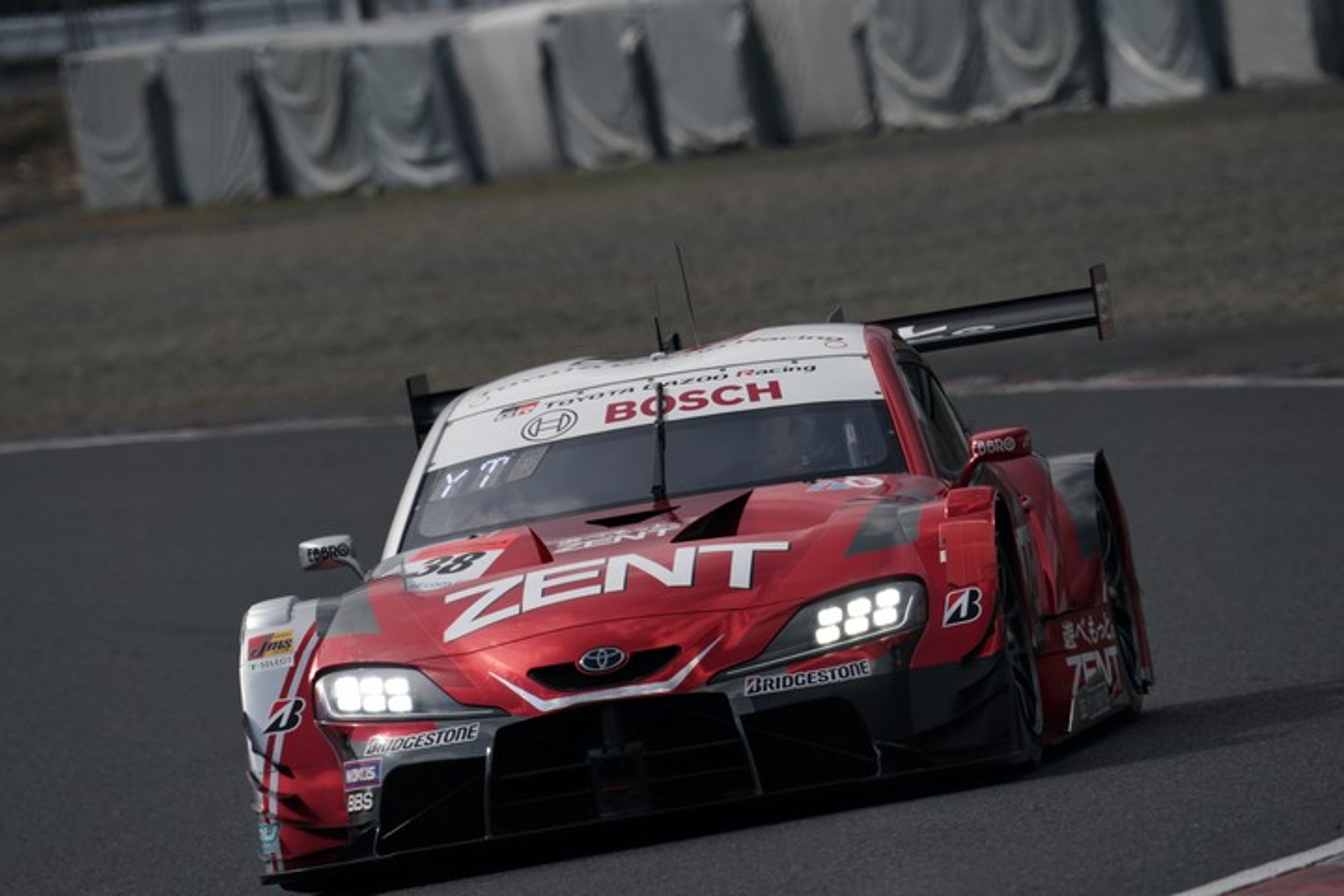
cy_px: 448
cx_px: 672
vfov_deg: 2.3
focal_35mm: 600
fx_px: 22398
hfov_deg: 3.4
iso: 200
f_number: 10
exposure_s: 1/800
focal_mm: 600
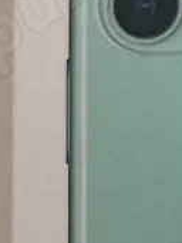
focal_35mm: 187
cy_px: 371
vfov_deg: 10.2
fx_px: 1313
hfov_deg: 6.9
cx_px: 592
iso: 200
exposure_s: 1/82
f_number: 1.78
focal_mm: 6.76
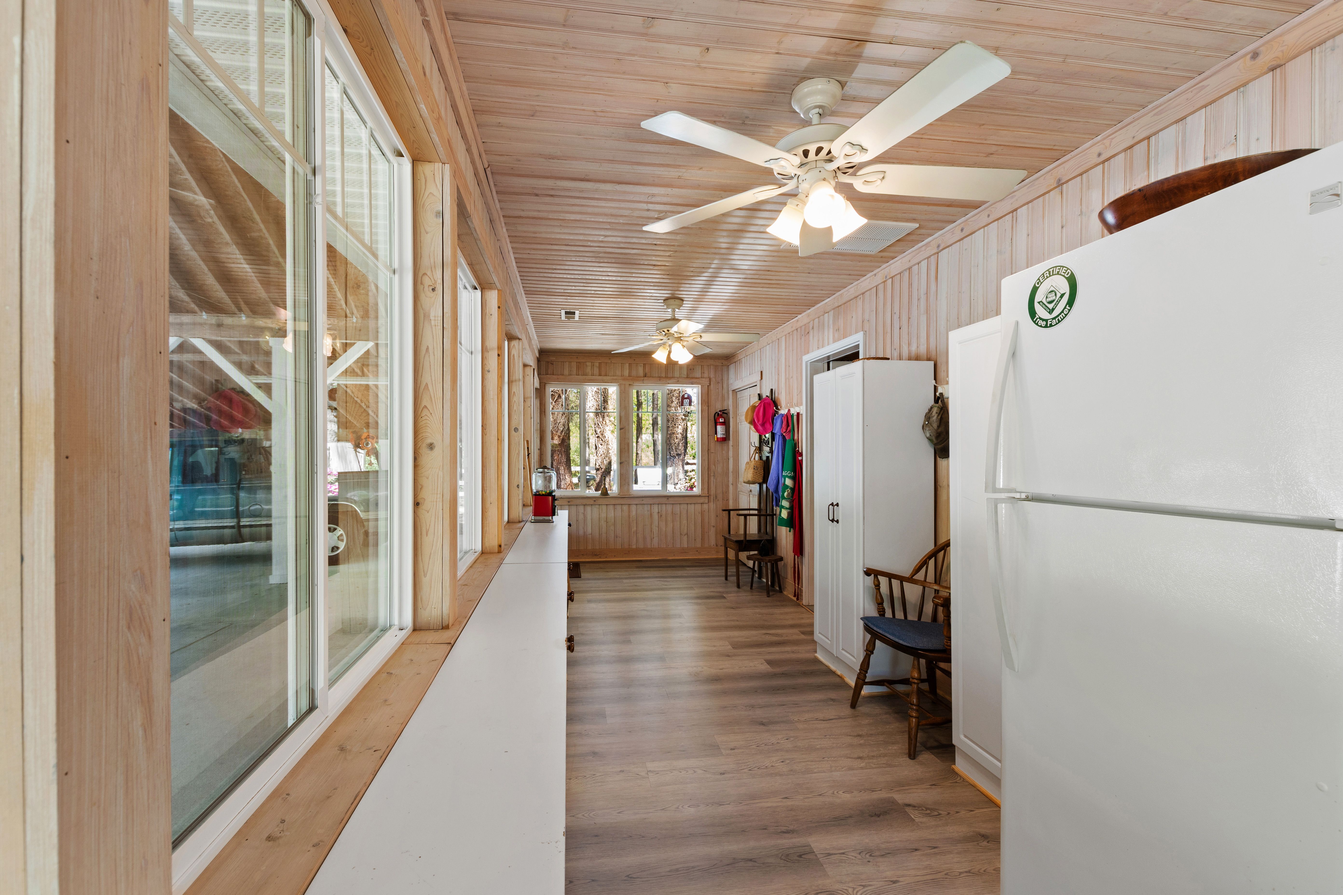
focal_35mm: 15
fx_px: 560
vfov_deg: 77.3
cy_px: 448
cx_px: 672
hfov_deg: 100.4
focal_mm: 10
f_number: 8
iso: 100
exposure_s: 1/4
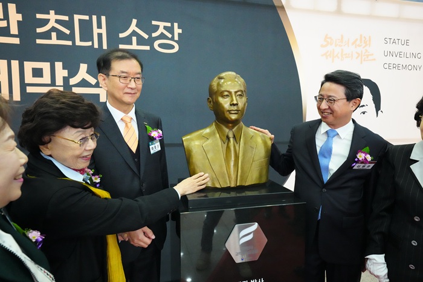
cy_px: 141
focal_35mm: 23
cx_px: 212
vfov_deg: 55.1
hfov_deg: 76.1
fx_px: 270
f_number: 5.6
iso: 16000
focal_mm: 23
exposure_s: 1/125
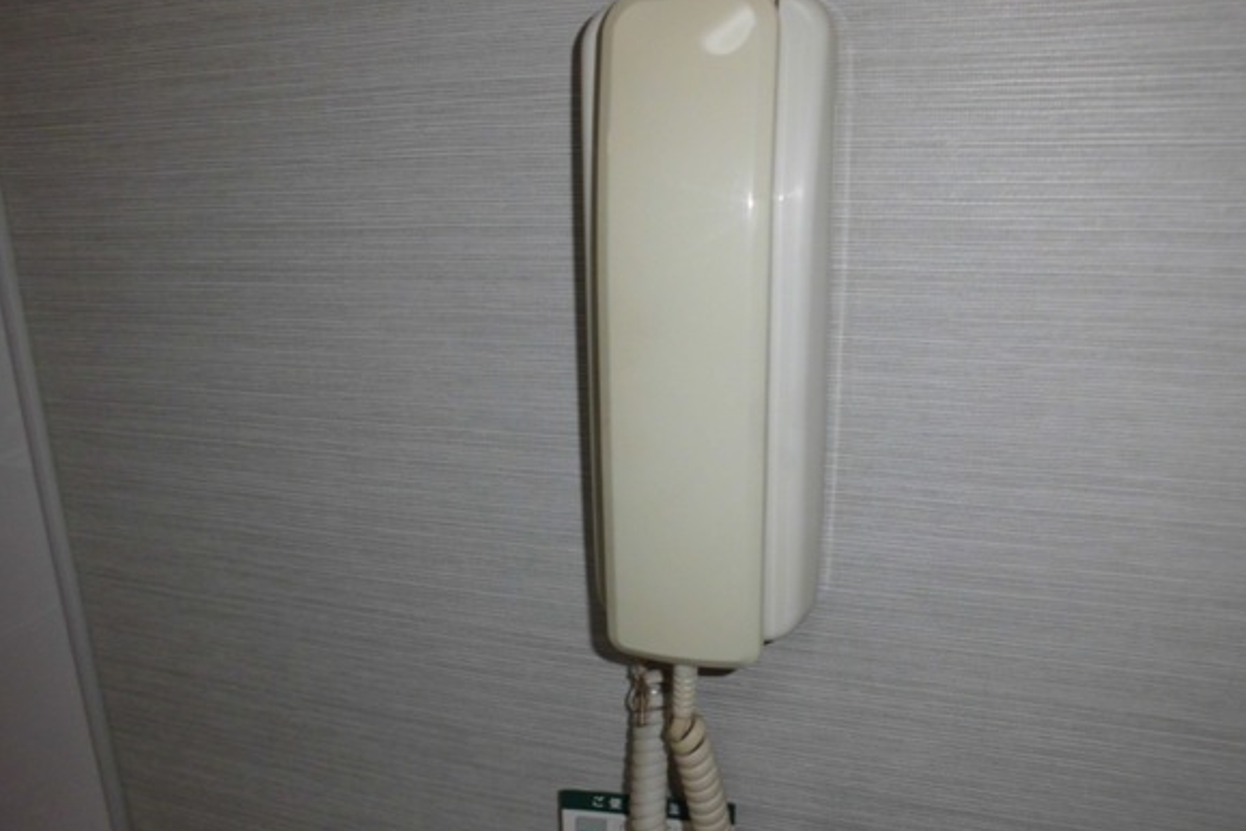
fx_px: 969
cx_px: 611
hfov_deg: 65.5
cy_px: 452
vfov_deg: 46.4
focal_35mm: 28
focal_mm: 4.6
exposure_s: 1/60
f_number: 3.5
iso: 100
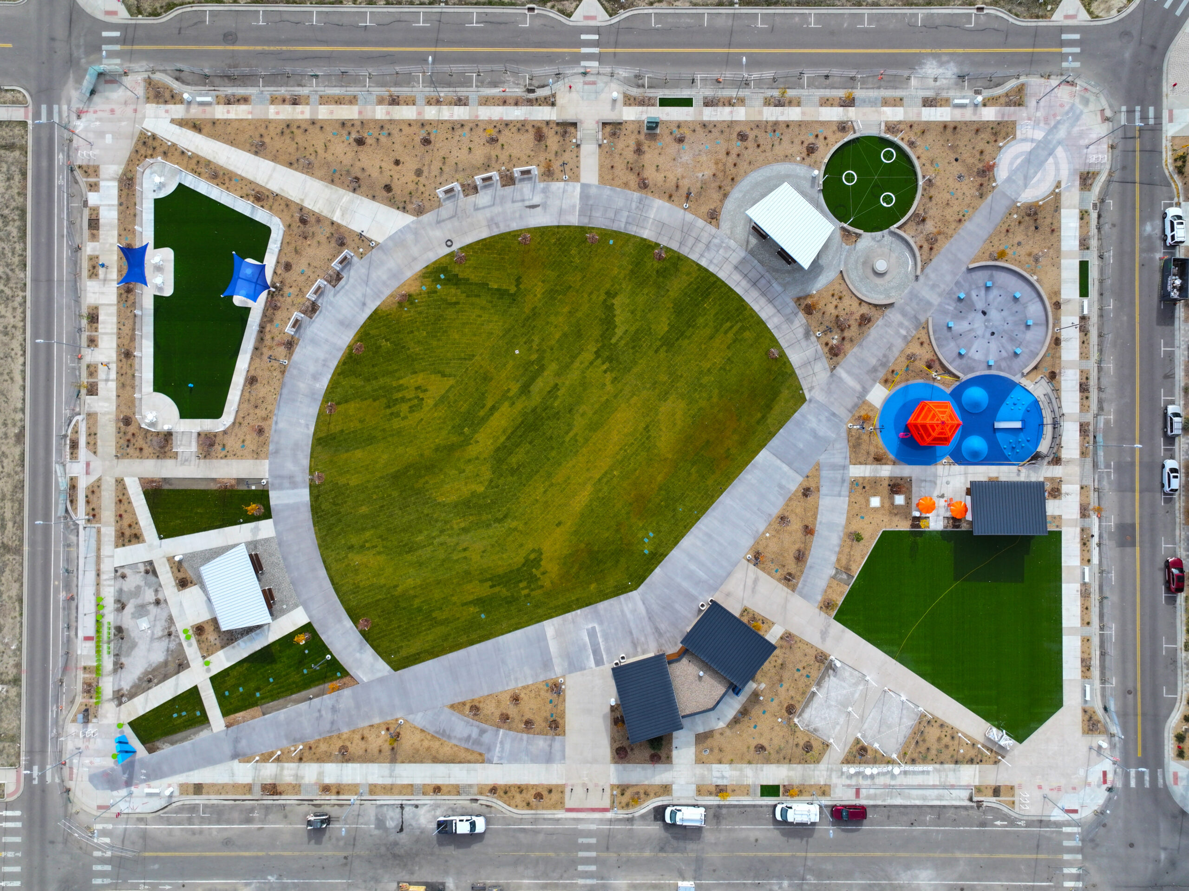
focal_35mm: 24
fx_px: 824
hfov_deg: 71.6
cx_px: 594
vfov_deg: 56.8
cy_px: 446
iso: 100
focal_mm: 12.29
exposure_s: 1/50
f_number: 2.8
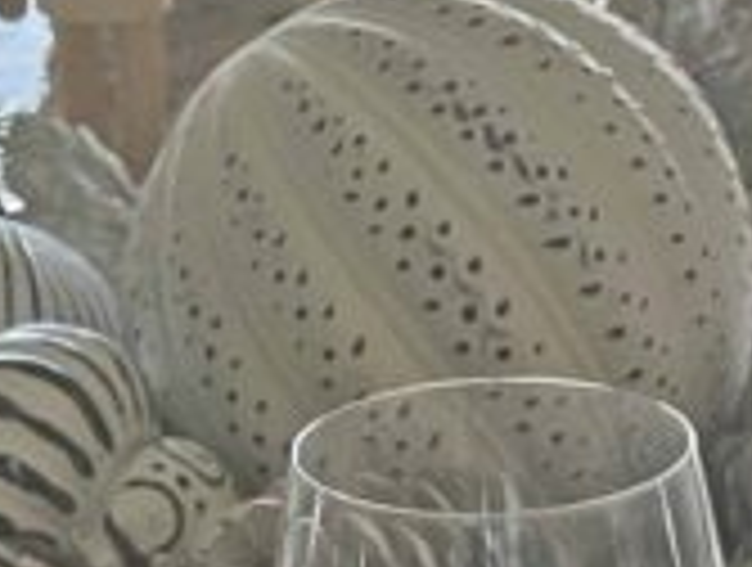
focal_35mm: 159
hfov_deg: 12.3
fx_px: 3462
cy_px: 1444
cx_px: 648
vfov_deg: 8.4
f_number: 1.5
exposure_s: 1/60
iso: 250
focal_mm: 5.7
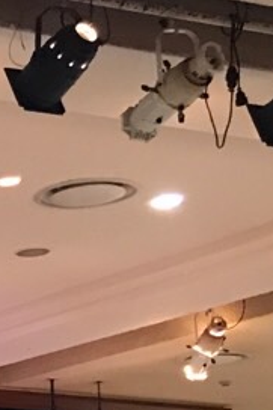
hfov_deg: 8.3
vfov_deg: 14.5
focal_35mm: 137
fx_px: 1560
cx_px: -561
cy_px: 481
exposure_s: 1/15
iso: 64
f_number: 1.8
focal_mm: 3.99
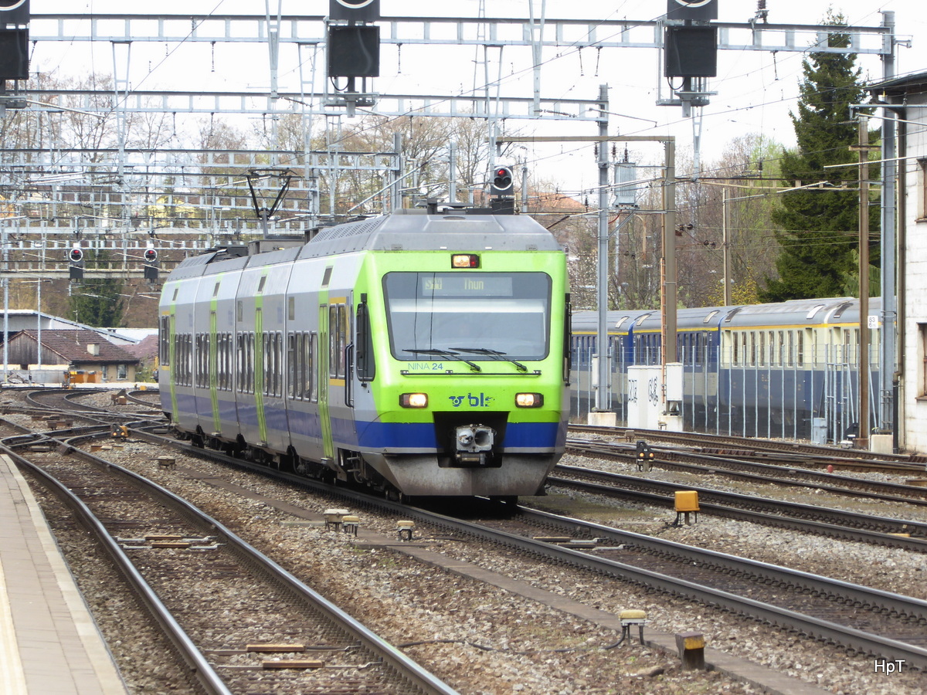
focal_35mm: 333
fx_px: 8918
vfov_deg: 4.5
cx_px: 464
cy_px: 348
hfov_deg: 6.0
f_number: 5.8
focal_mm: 53.8
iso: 100
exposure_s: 1/80
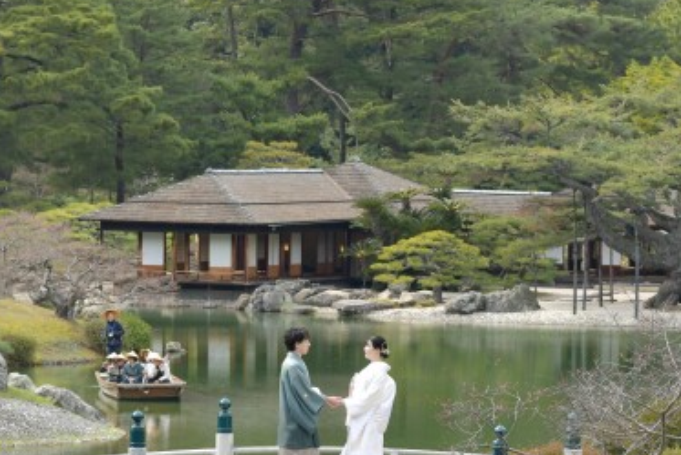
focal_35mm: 225
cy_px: 343
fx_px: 4258
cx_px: 305
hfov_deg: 9.1
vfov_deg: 6.1
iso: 250
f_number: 6.3
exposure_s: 1/400
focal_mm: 105
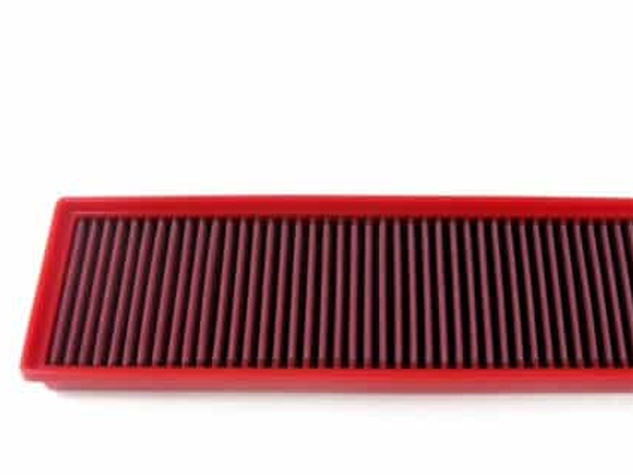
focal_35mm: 44
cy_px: 285
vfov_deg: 32.8
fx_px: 805
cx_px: 383
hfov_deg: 42.7
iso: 132
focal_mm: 5.7
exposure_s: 1/50.4
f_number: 2.8
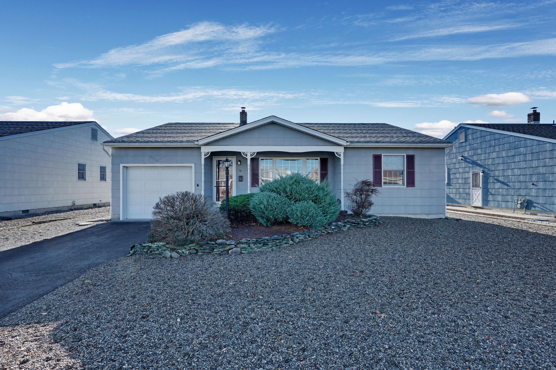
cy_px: 185
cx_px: 278
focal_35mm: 18
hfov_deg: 90.0
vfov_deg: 67.4
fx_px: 278
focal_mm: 18
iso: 100
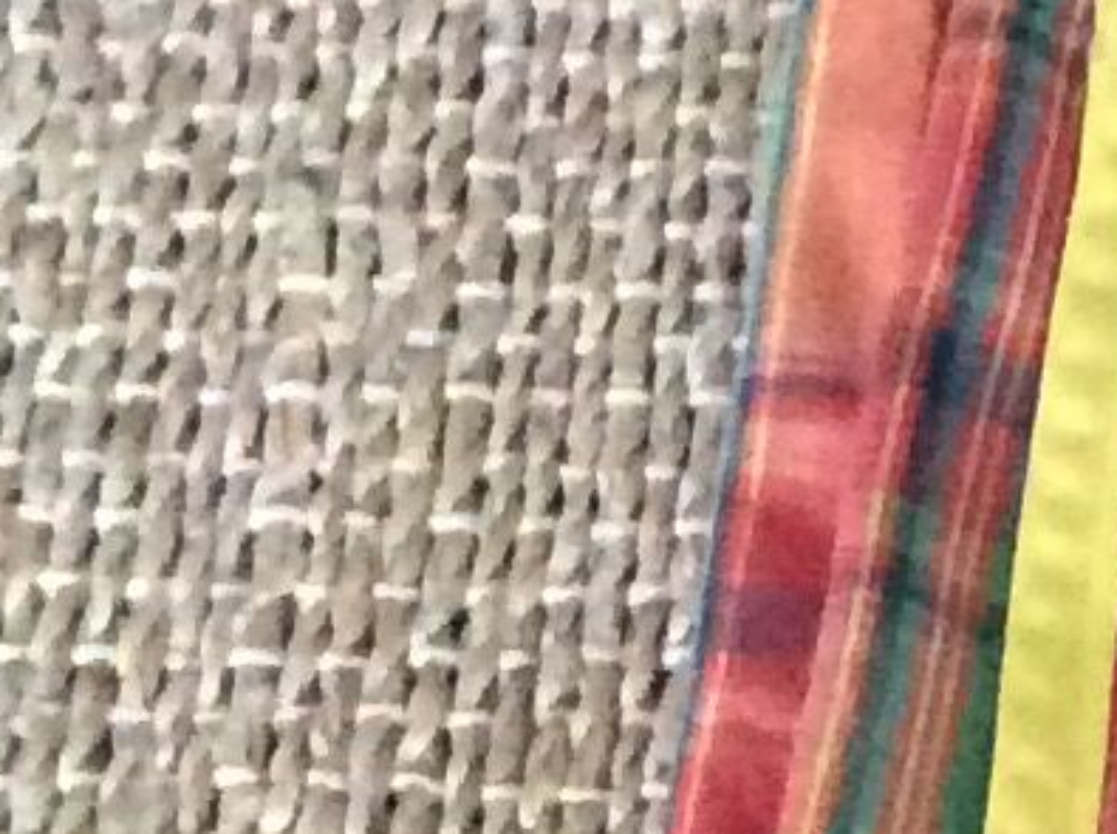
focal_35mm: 210
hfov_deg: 8.8
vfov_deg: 7.0
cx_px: 2378
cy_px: 987
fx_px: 6766
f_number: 2.4
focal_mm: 3.3
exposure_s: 1/17
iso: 500
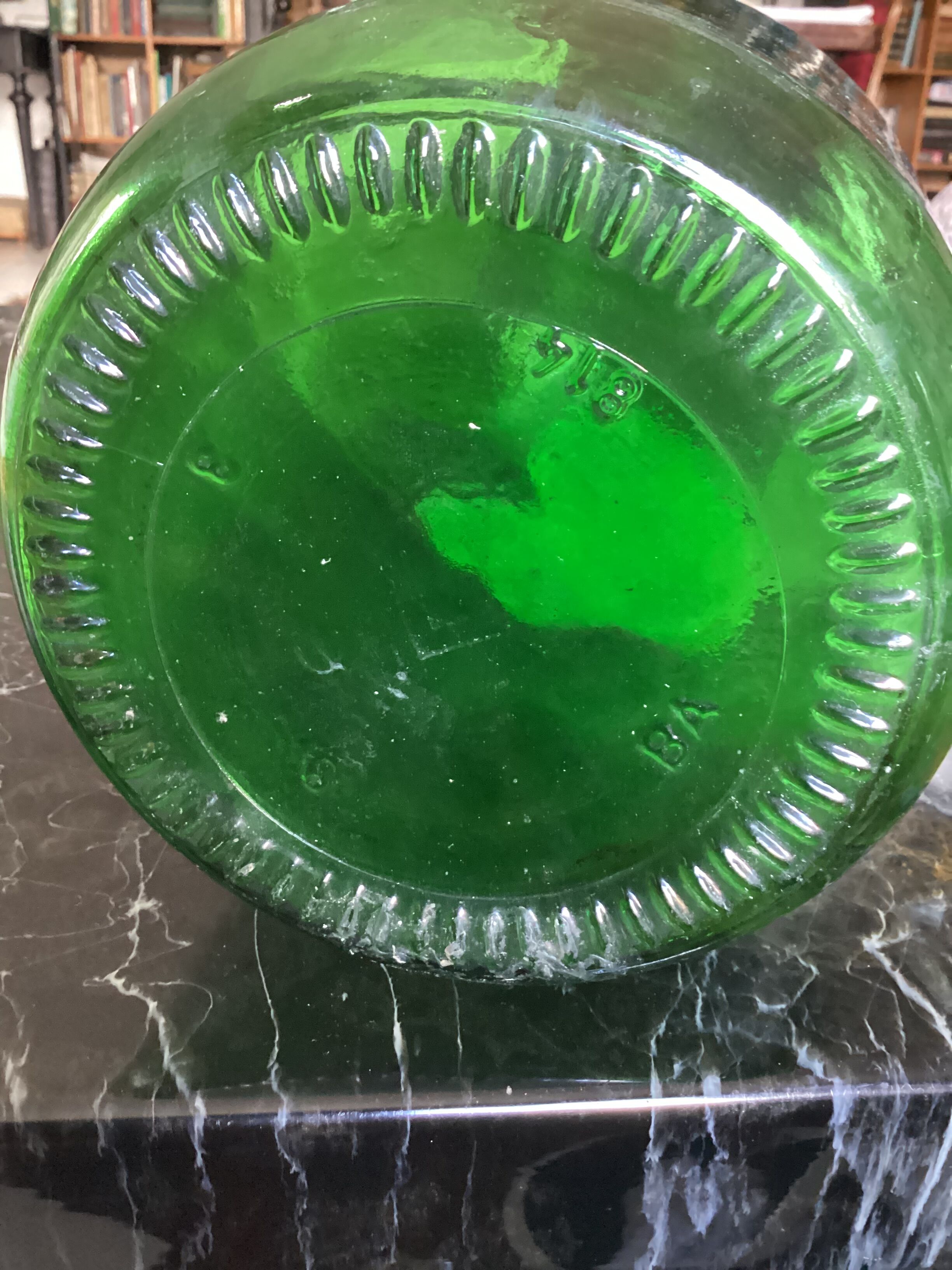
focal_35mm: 31
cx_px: 476
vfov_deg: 58.4
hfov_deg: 45.4
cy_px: 635
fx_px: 1137
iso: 640
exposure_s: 1/30
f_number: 2.4
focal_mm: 3.3
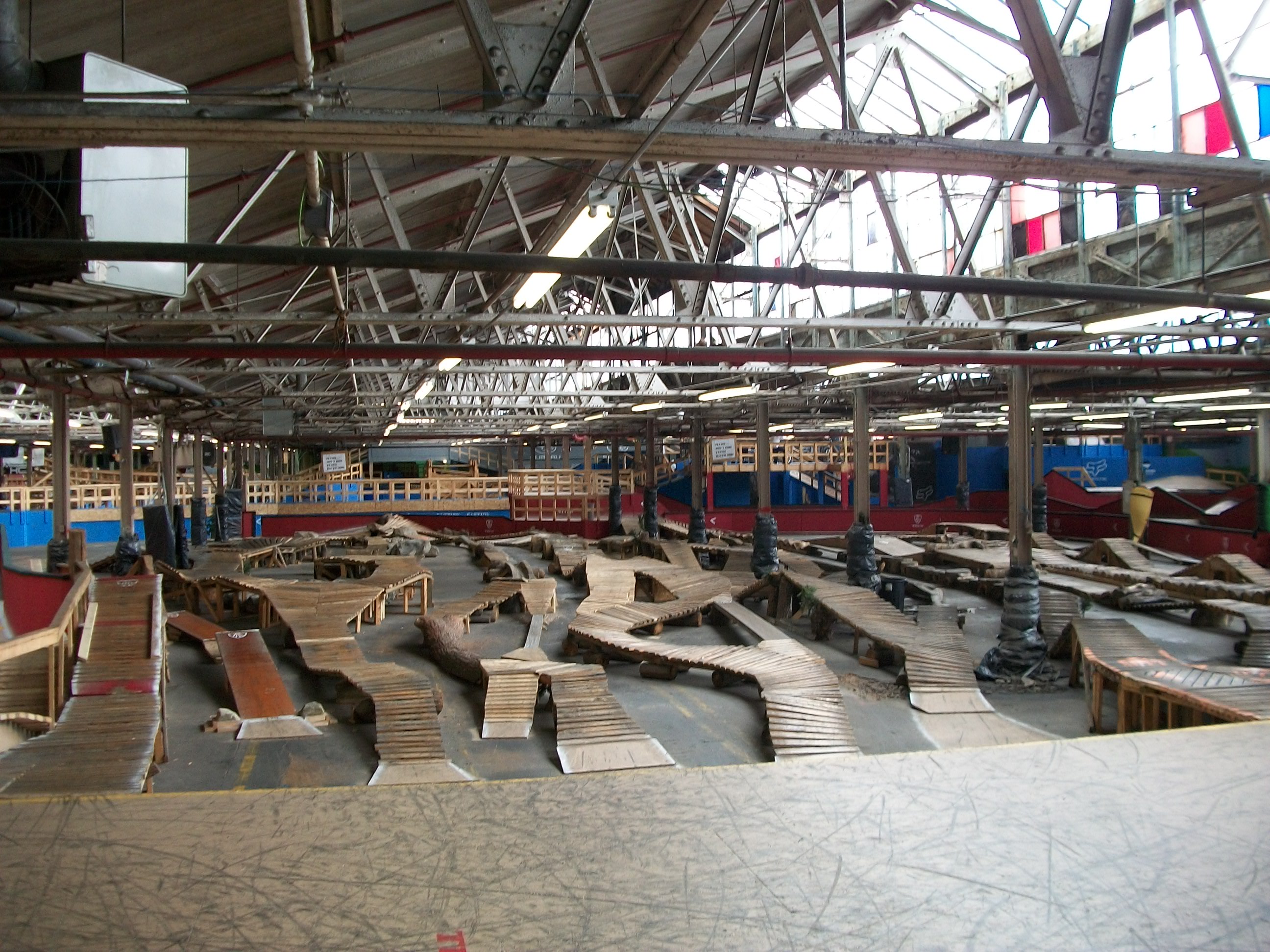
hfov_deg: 56.8
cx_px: 635
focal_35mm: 32
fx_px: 1174
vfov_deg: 44.2
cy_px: 476
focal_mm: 5.7
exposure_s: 1/30
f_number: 2.9
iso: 80
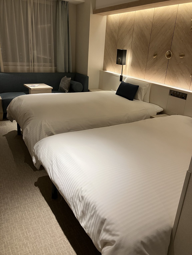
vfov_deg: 63.4
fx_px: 207
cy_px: 128
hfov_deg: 49.7
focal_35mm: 28
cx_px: 96
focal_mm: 3.99
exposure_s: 1/42
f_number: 1.8
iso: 64
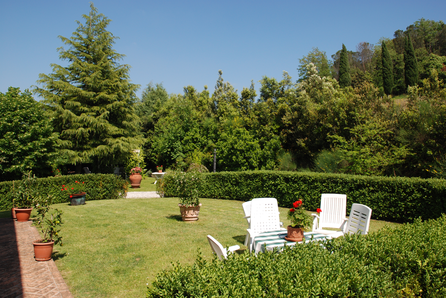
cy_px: 149
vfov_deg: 48.0
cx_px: 223
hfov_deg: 67.3
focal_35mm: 27
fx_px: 335
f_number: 9
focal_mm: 18
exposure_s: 1/320
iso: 200
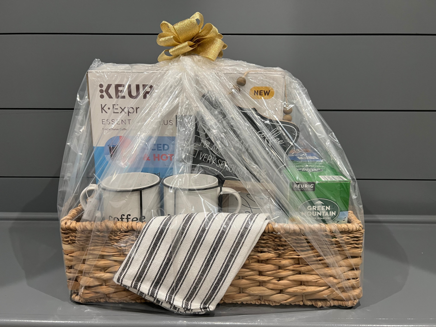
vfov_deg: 53.1
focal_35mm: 26
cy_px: 164
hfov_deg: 67.3
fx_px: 327
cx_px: 218
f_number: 1.5
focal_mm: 5.7
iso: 125
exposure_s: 1/60
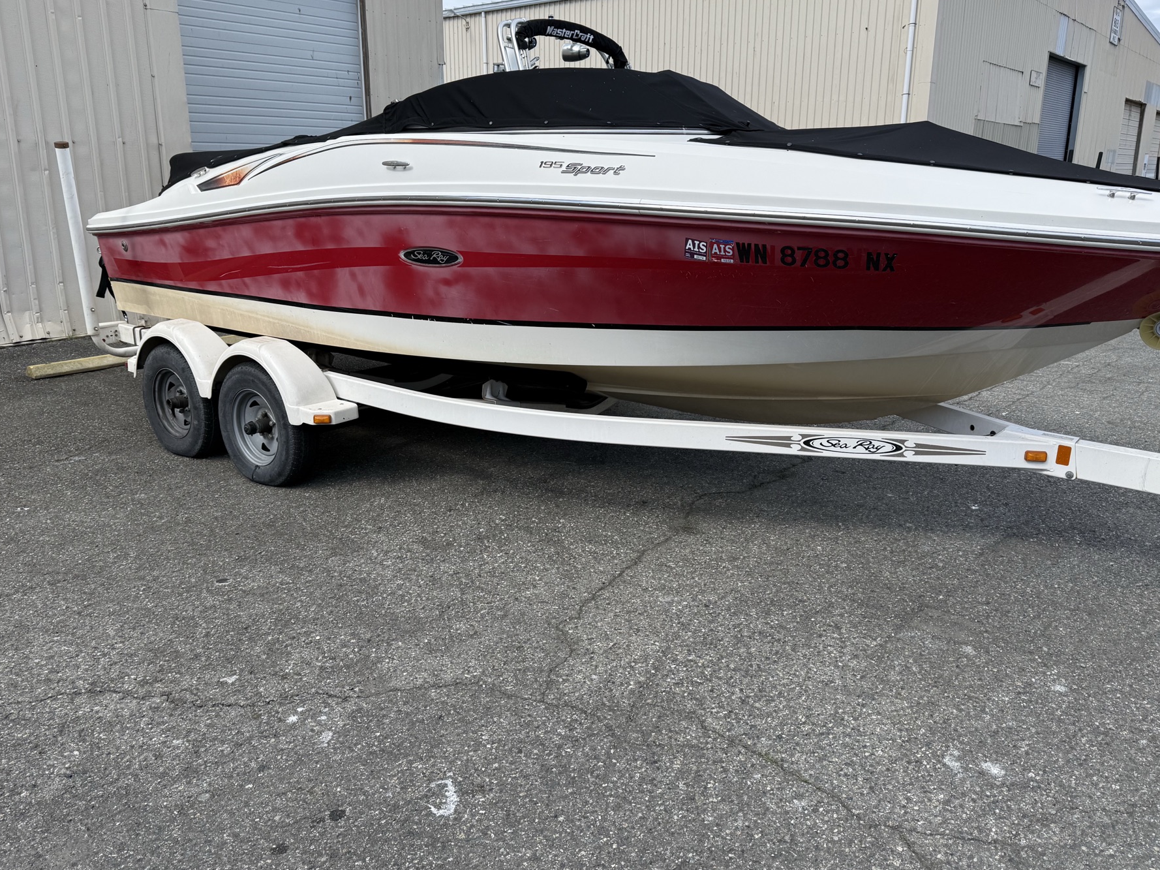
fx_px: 905
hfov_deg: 65.3
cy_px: 405
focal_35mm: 27
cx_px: 580
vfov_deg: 51.3
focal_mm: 6.76
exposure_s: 1/2907
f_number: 1.78
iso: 80
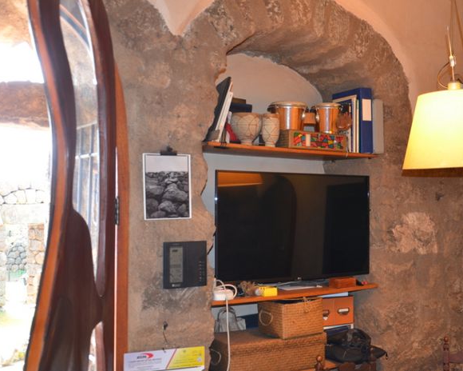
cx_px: 272
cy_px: 186
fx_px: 562
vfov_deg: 36.5
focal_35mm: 41
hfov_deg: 44.6
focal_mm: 24
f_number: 3.8
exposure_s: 1/60
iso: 720
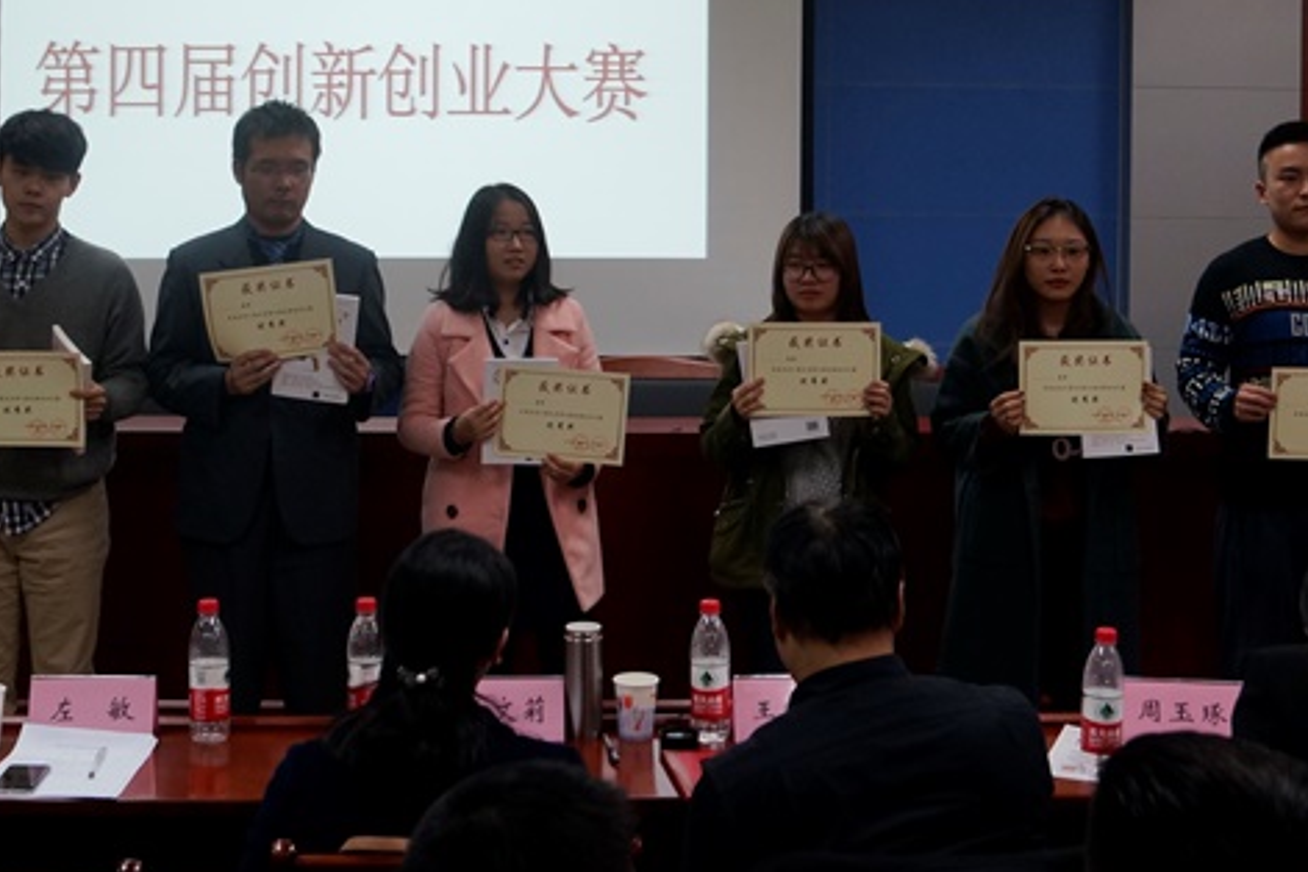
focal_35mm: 56
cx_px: 625
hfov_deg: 35.6
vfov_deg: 23.8
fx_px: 2035
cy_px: 179
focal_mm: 22
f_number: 4
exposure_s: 1/60
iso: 400
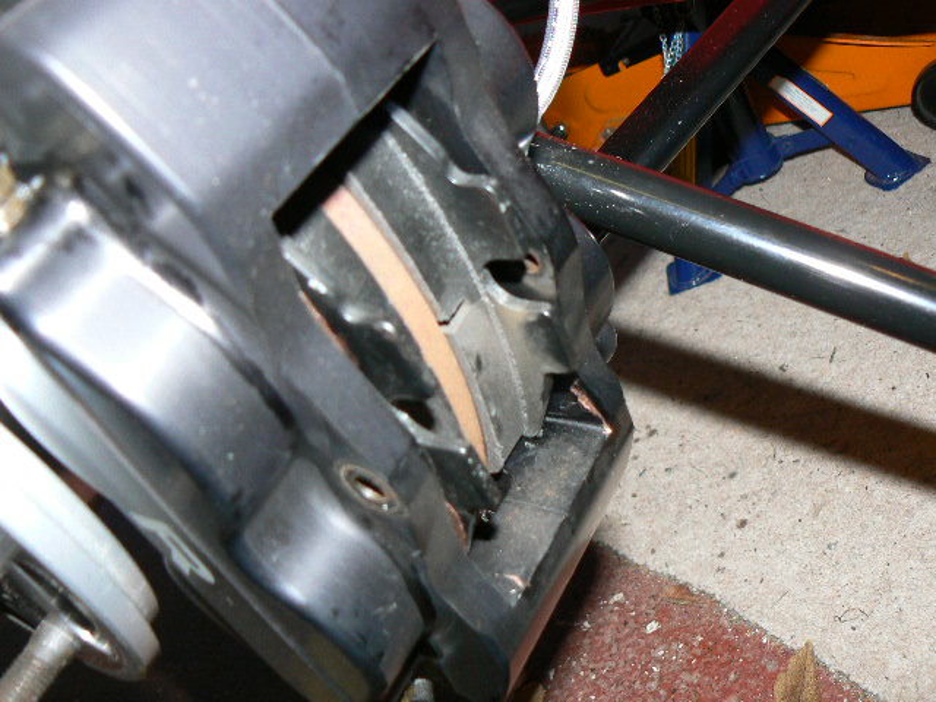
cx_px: 468
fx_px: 973
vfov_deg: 39.7
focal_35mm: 36
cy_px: 351
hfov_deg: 51.4
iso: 100
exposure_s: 1/30
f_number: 2.8
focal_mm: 6
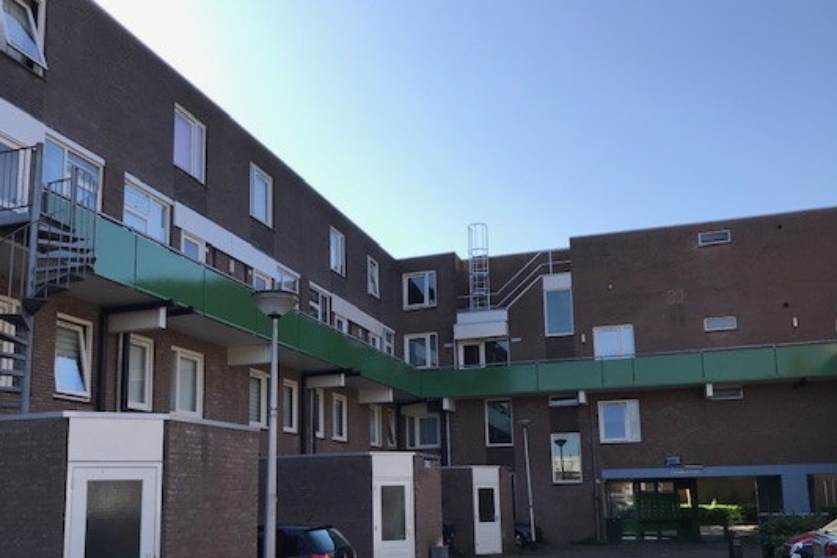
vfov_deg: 37.4
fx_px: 813
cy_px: 373
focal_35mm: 35
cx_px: 386
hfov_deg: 54.4
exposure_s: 1/1520
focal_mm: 3.99
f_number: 1.8
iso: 20
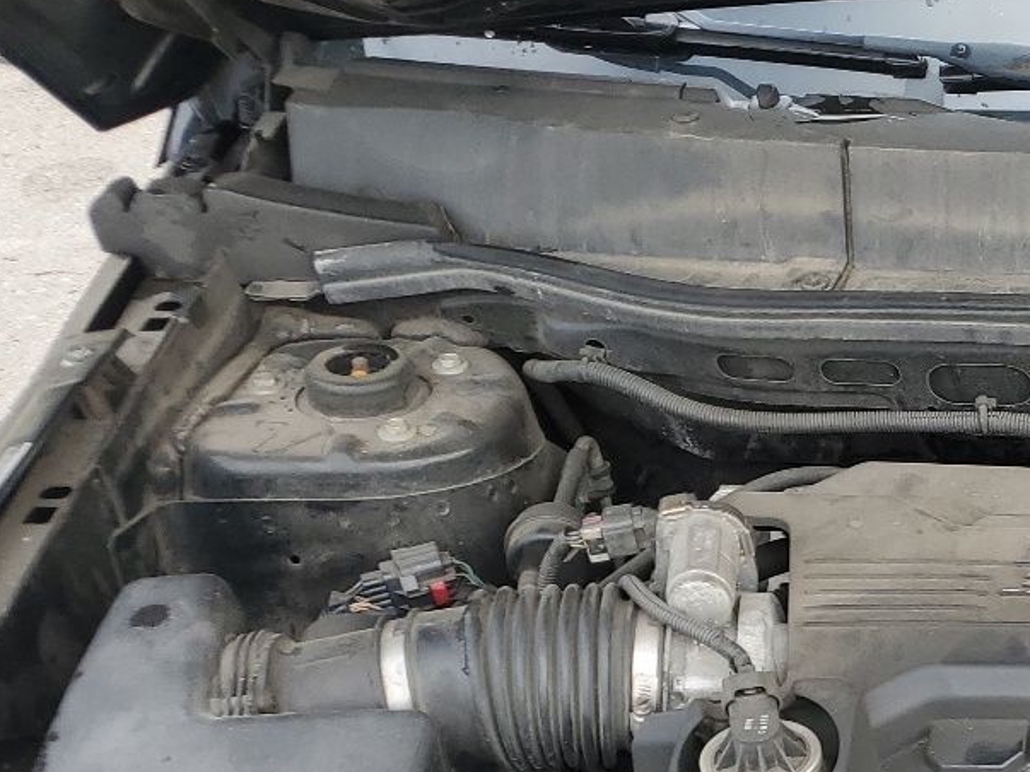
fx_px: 2053
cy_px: 837
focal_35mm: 69
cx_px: 1303
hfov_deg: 24.8
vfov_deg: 20.4
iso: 50
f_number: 1.5
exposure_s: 1/217
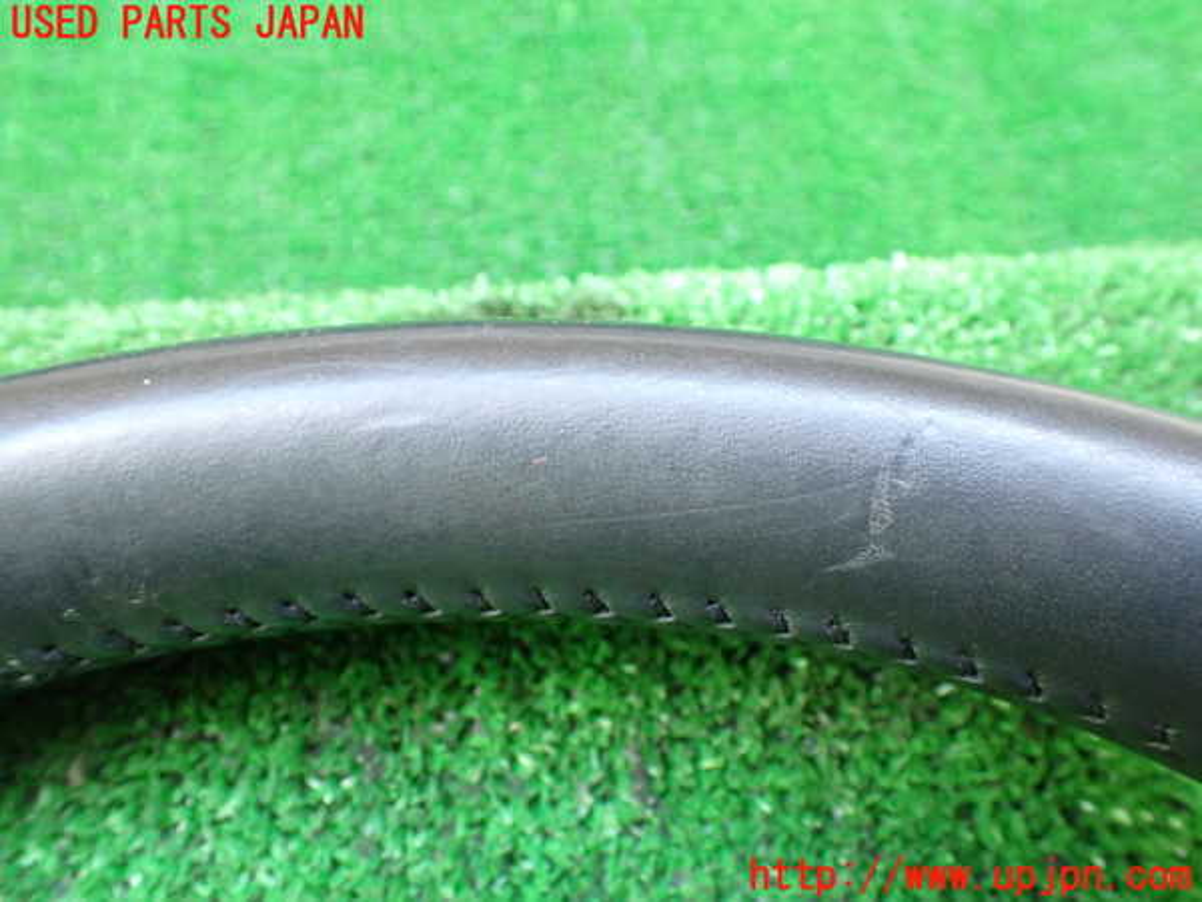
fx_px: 1042
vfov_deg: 46.8
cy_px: 451
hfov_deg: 60.0
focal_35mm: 30
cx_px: 601
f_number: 2.3
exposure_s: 1/125
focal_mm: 5.4
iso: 800
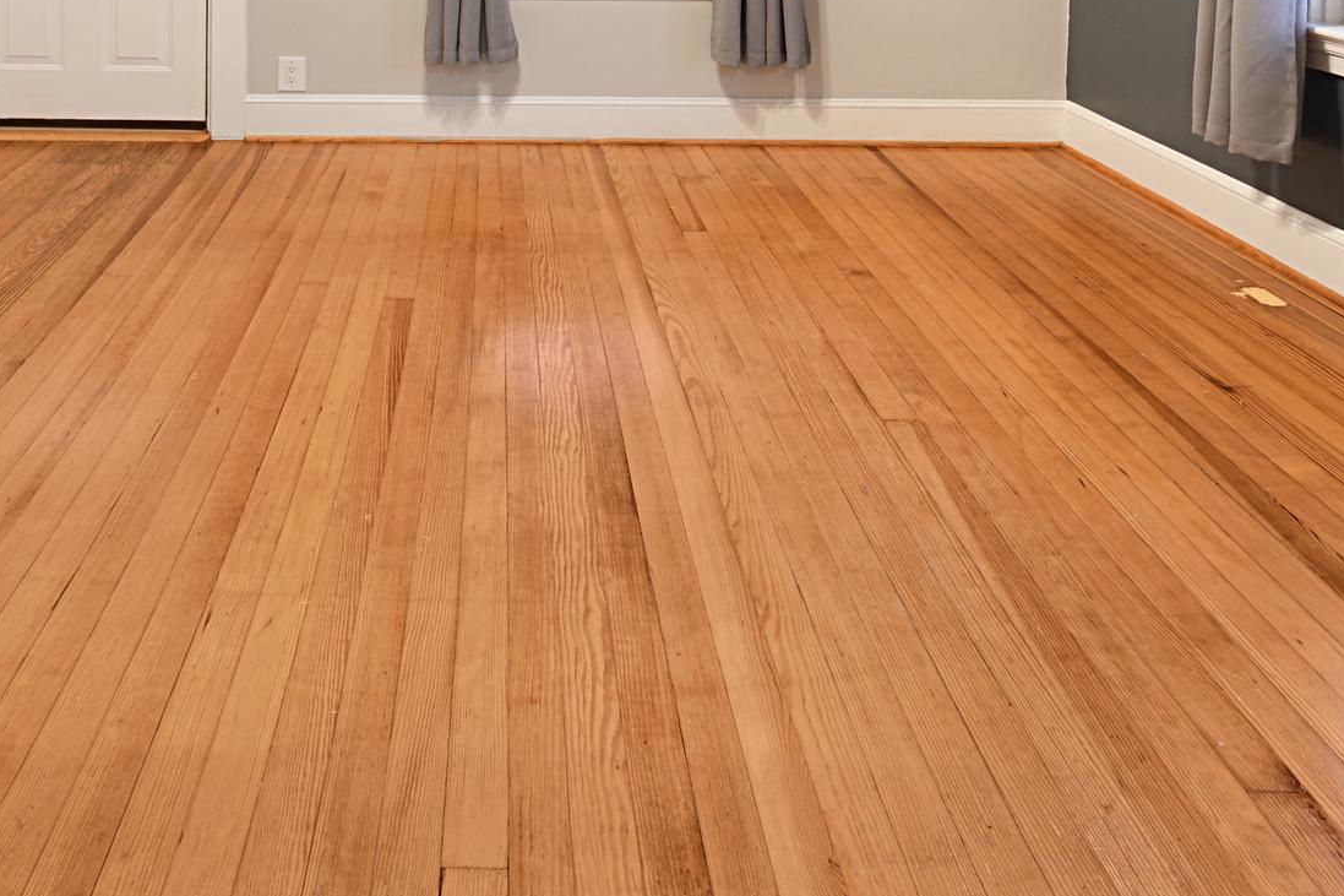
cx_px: 485
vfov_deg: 44.6
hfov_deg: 64.3
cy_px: 211
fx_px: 1045
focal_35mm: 28
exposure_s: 13
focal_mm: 10
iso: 100
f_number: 8
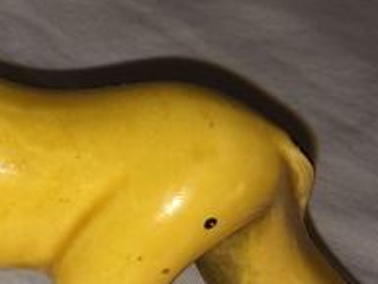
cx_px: -388
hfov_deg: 12.4
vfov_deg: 10.6
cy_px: 52
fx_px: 1530
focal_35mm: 140
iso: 32
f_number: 2.2
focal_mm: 4.12
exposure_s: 1/154
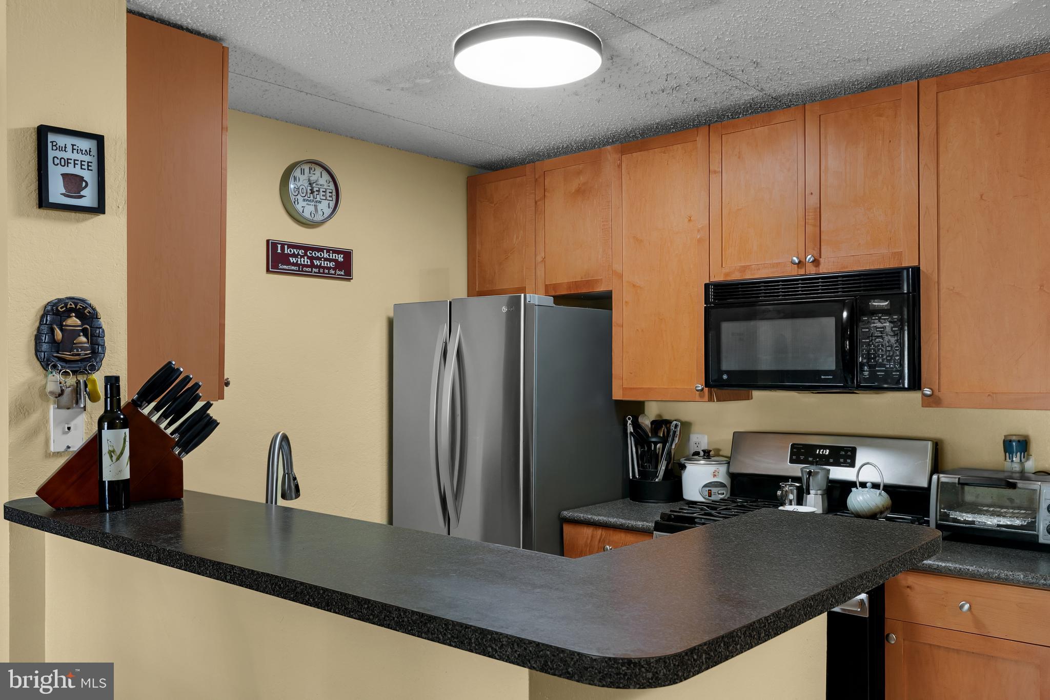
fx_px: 875
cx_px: 525
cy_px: 350
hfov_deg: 61.9
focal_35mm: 30
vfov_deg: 43.6
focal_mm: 20
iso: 250
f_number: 8
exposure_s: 1/1.25
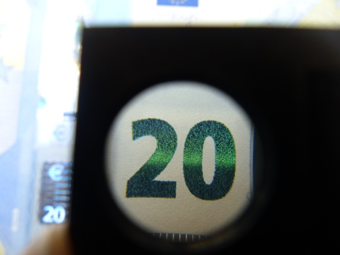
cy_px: 128
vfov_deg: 54.8
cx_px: 170
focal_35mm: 25
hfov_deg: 69.4
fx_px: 245
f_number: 2.8
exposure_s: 1/60
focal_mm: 4.5
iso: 160
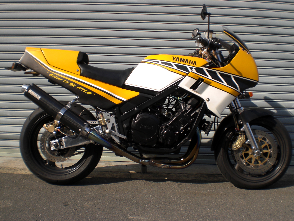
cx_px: 147
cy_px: 110
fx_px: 323
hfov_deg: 49.0
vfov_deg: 37.7
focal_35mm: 38
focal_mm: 6.3
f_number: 4.4
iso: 50
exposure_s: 1/320
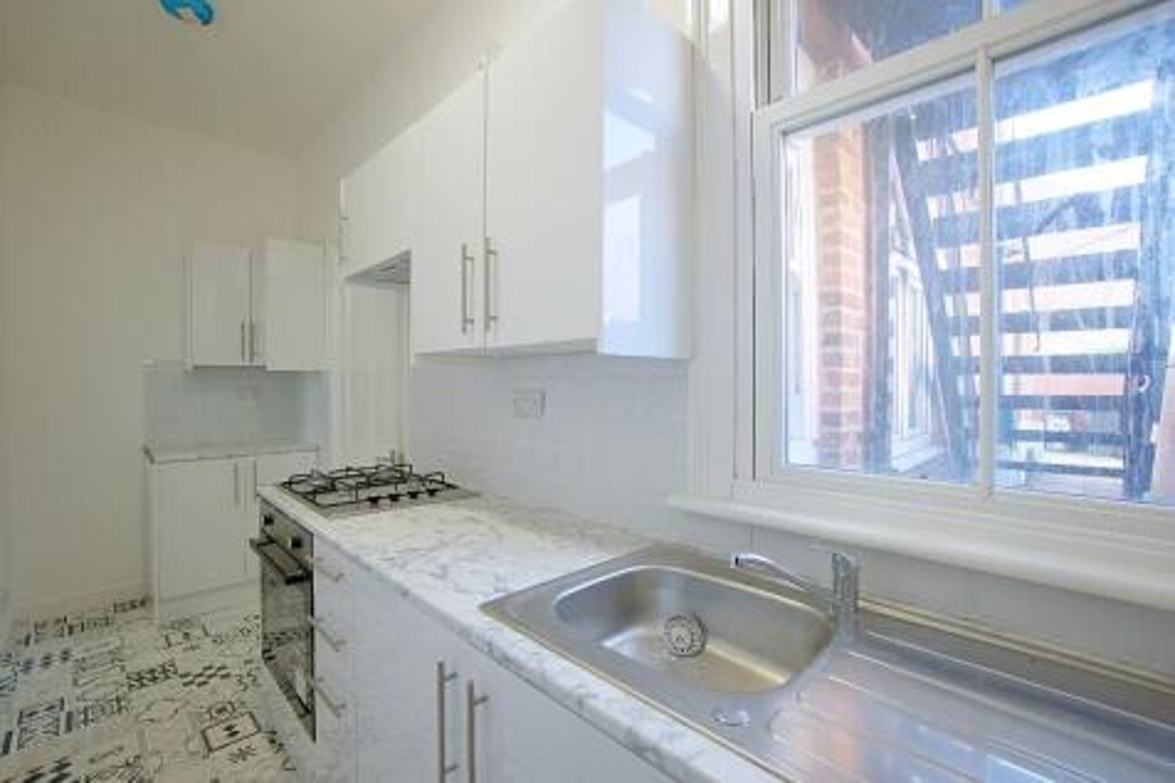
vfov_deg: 77.3
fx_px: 489
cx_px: 588
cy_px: 392
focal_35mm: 15
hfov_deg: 100.4
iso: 800
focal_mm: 10
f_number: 4
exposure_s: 1/160
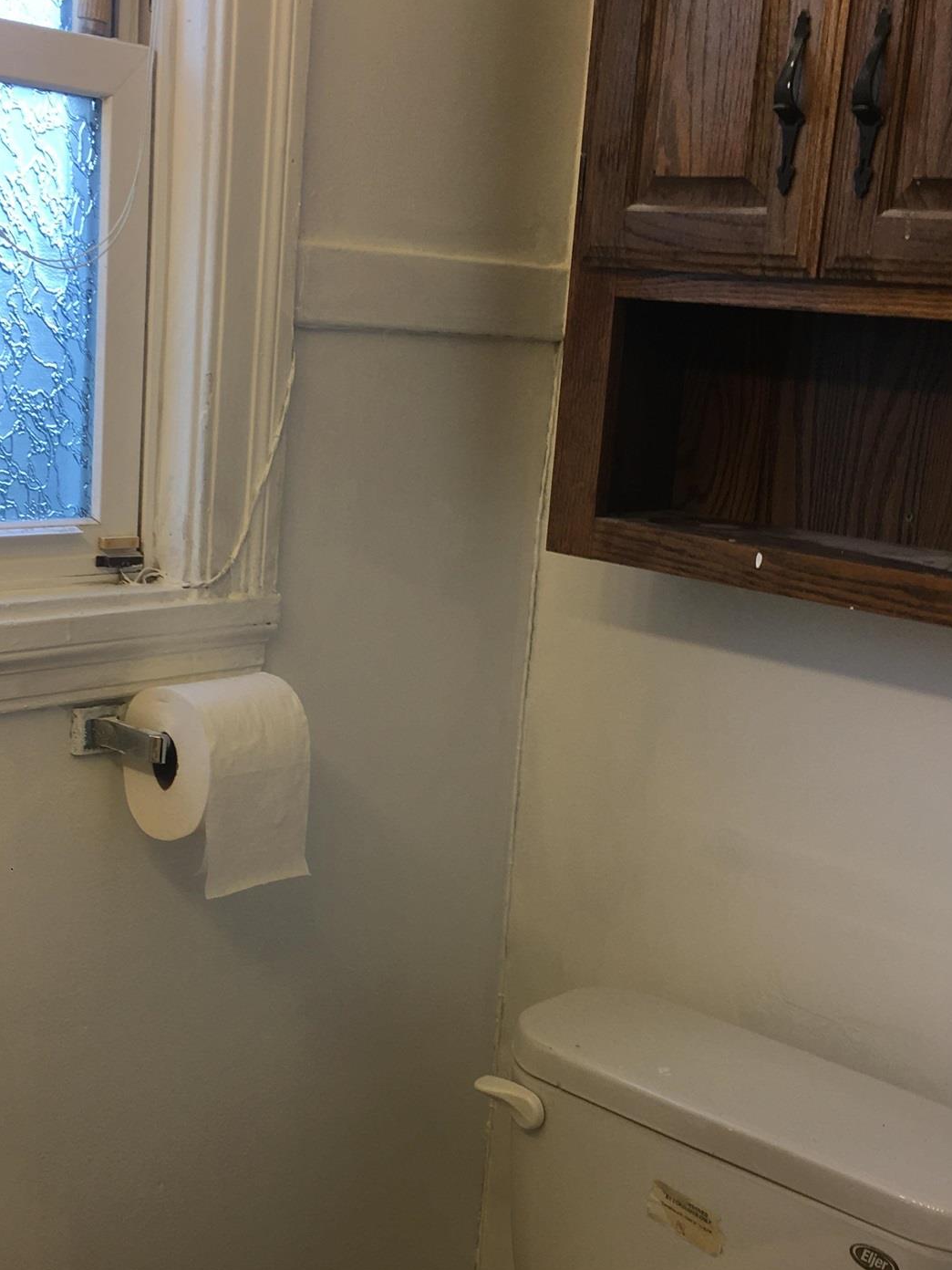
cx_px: 451
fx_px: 1760
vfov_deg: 39.5
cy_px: 741
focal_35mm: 48
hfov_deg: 30.3
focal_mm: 4.15
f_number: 2.2
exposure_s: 1/60
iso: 25
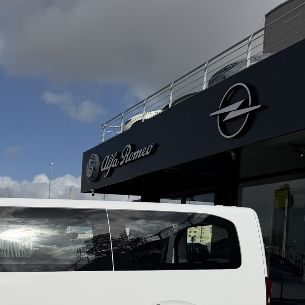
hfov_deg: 30.9
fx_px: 498
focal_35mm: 50
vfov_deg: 32.7
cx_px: -18
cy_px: 259
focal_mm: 6.76
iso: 80
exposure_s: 1/17544
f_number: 1.78
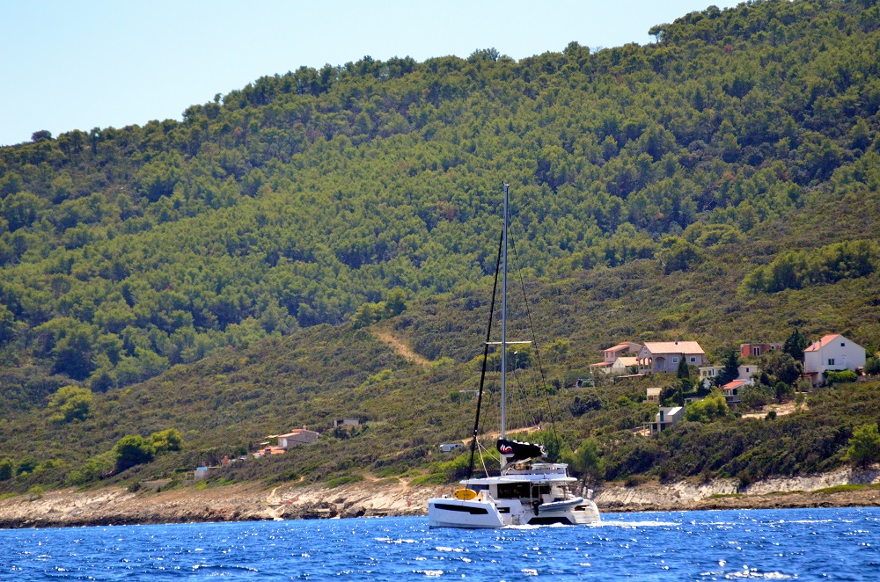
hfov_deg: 5.1
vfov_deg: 3.4
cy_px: 291
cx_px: 440
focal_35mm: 405
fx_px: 9878
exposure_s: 1/6400
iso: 2000
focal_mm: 270
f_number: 5.6
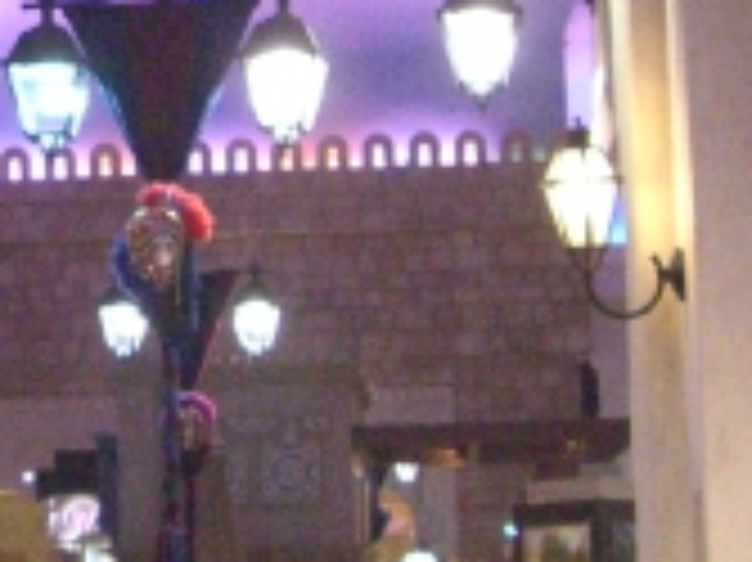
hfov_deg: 13.4
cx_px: 18
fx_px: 3169
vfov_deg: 10.1
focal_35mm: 146
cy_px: 31
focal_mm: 6.2
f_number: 2.7
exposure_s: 1/100
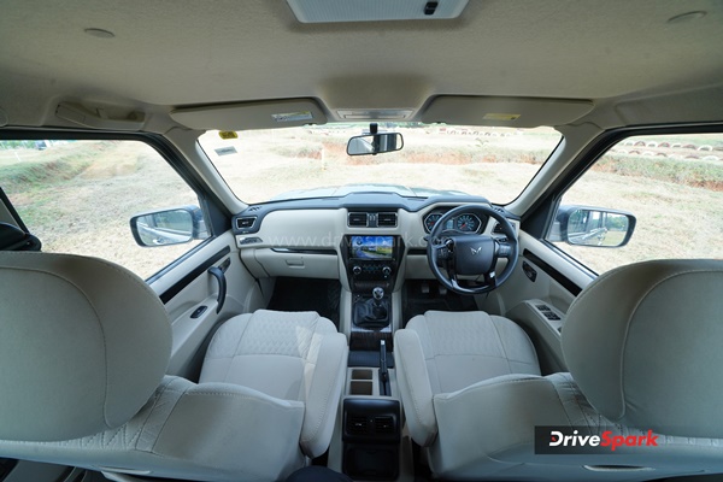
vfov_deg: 90.0
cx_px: 362
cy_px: 241
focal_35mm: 12
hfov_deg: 112.6
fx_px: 241
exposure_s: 1/100
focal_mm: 12
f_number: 8
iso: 400
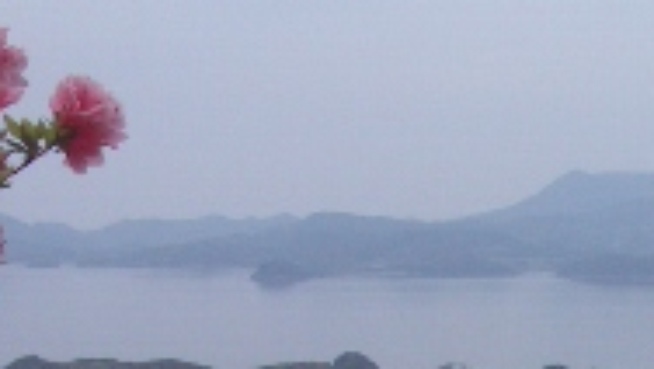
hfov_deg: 16.2
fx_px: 2256
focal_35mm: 130
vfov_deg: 9.1
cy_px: 557
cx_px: 633
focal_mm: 5.8
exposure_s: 1/640
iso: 50
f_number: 4.3
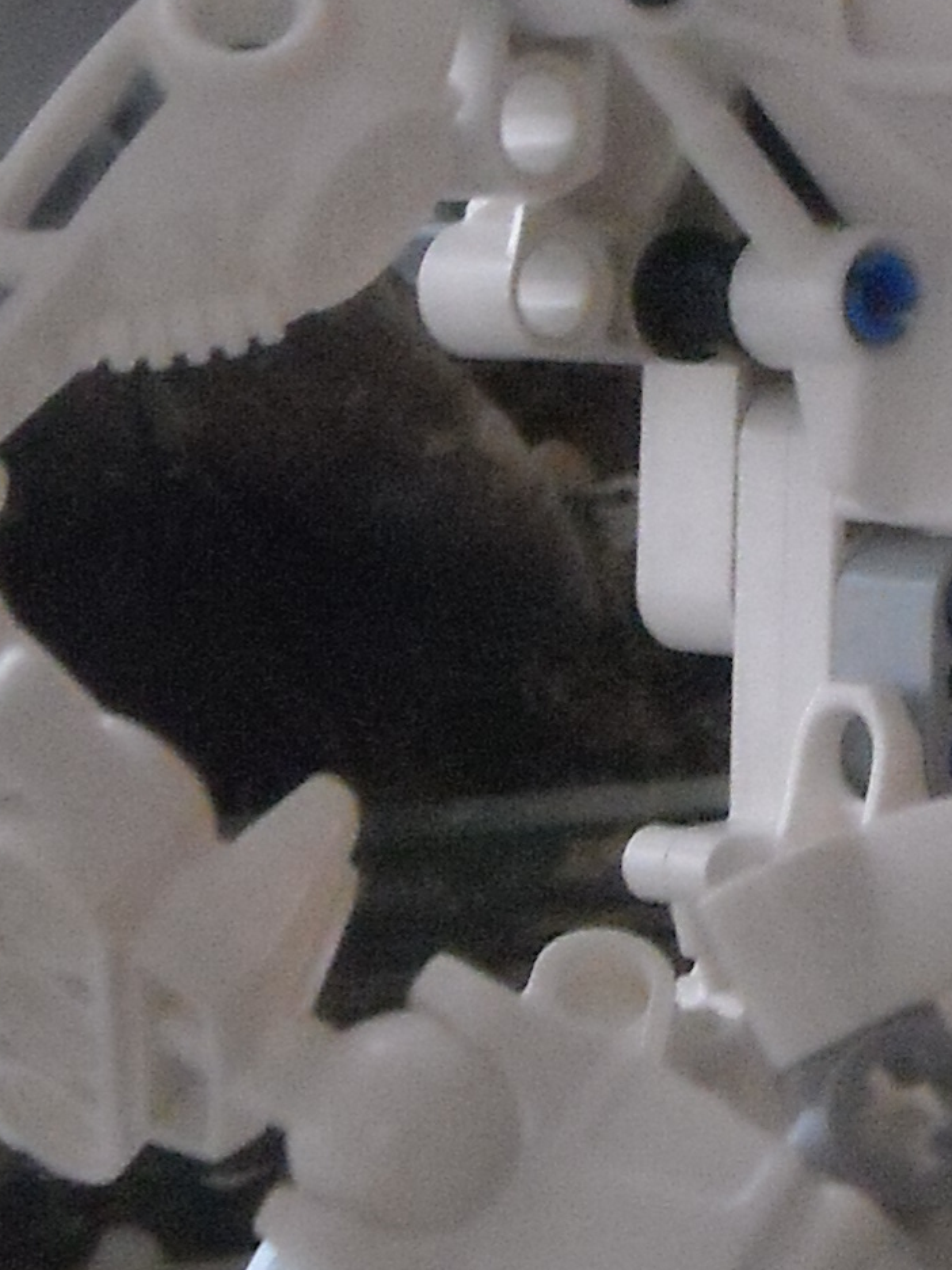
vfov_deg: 16.1
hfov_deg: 12.1
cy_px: 582
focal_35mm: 122
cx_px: 858
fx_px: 4474
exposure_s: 1/42
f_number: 2.8
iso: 800
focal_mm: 5.7
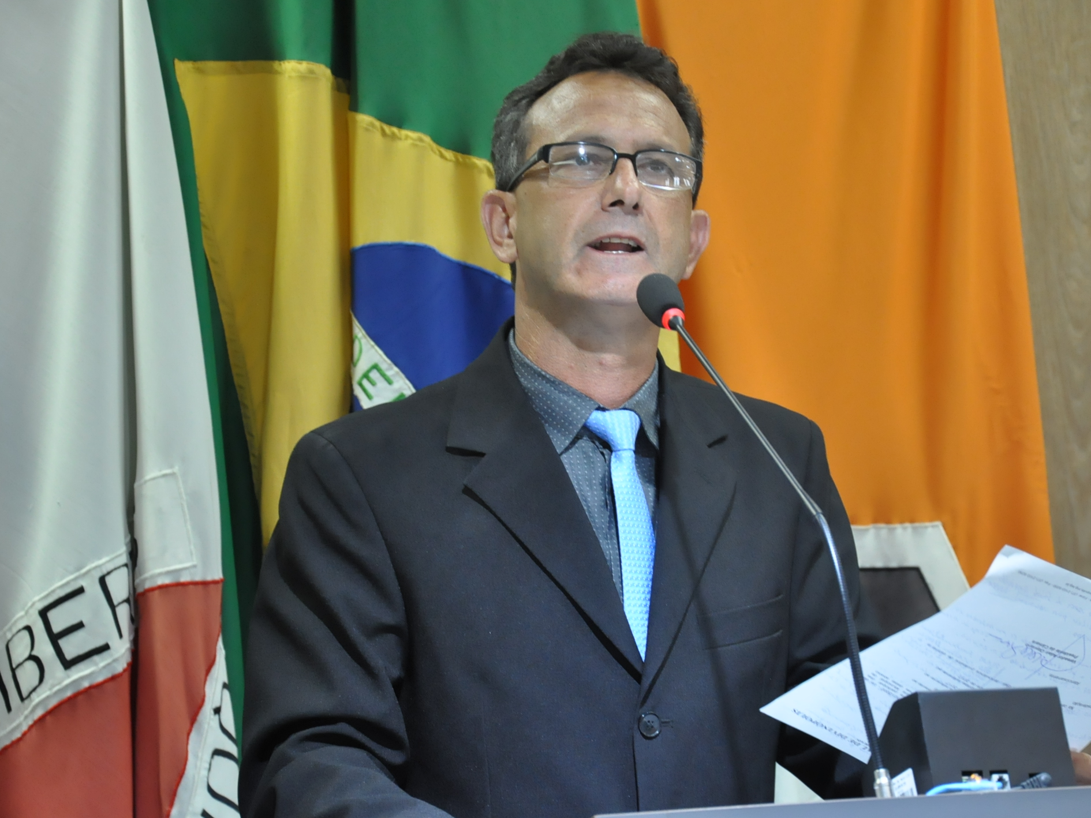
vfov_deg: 12.1
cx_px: 563
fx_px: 3863
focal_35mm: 123
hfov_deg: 16.1
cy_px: 410
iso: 2000
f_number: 5.3
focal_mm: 75
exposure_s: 1/50
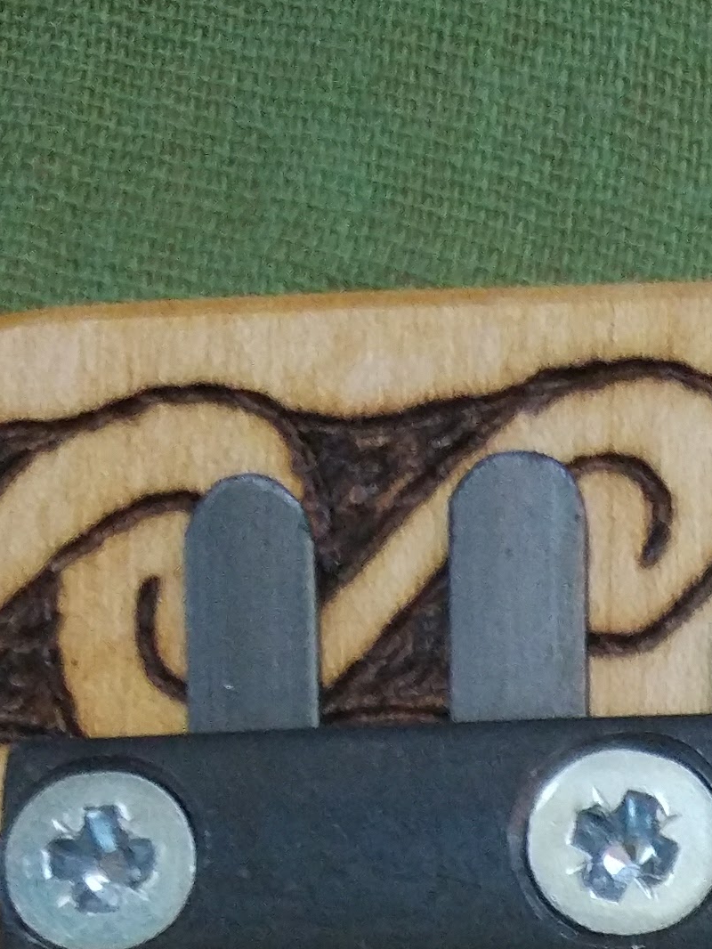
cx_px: 1066
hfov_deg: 11.7
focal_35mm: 121
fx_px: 3317
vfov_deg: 13.5
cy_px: 2017
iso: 394
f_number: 2
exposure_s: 1/25
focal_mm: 4.26
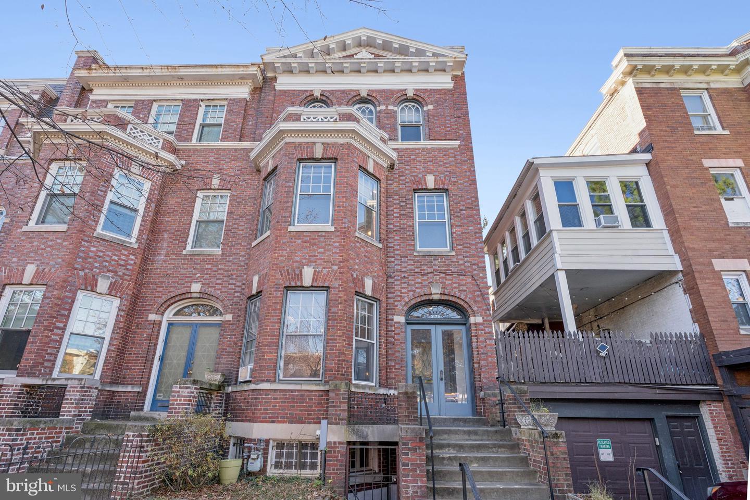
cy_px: 250
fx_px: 333
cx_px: 375
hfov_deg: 96.7
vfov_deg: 73.7
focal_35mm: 16
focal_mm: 16
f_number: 9
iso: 400
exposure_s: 1/100
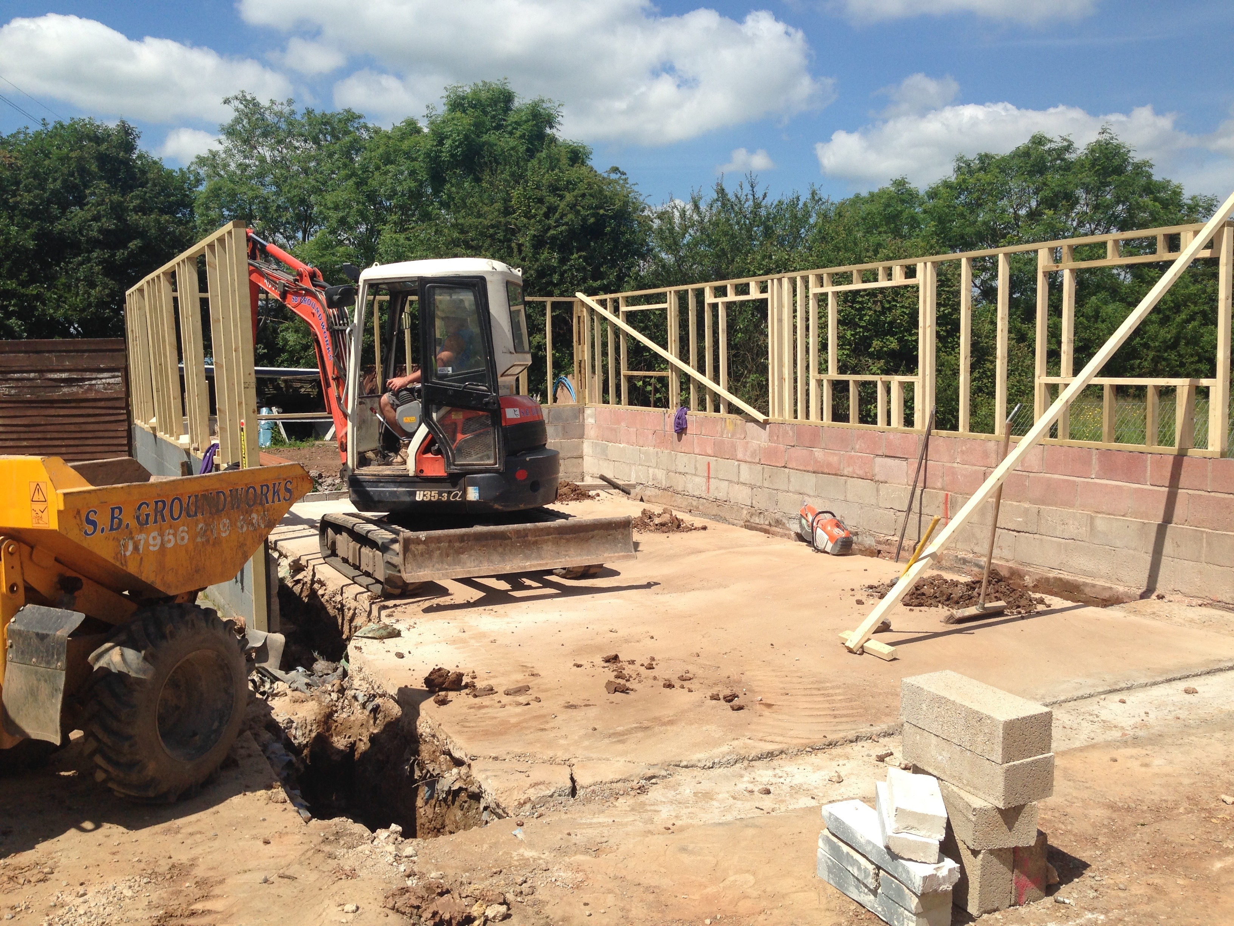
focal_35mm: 33
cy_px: 463
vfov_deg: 42.9
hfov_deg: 55.4
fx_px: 1176
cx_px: 617
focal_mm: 4.12
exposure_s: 1/1938
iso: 50
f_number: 2.4
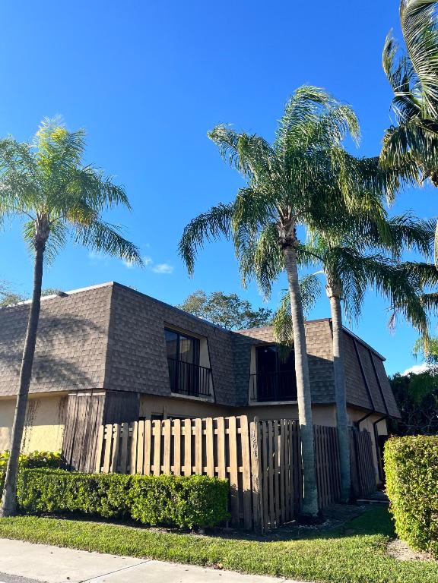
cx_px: 219
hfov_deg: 53.1
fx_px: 439
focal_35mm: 26
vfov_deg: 67.3
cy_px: 292
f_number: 1.6
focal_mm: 5.1
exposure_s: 1/1776
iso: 50
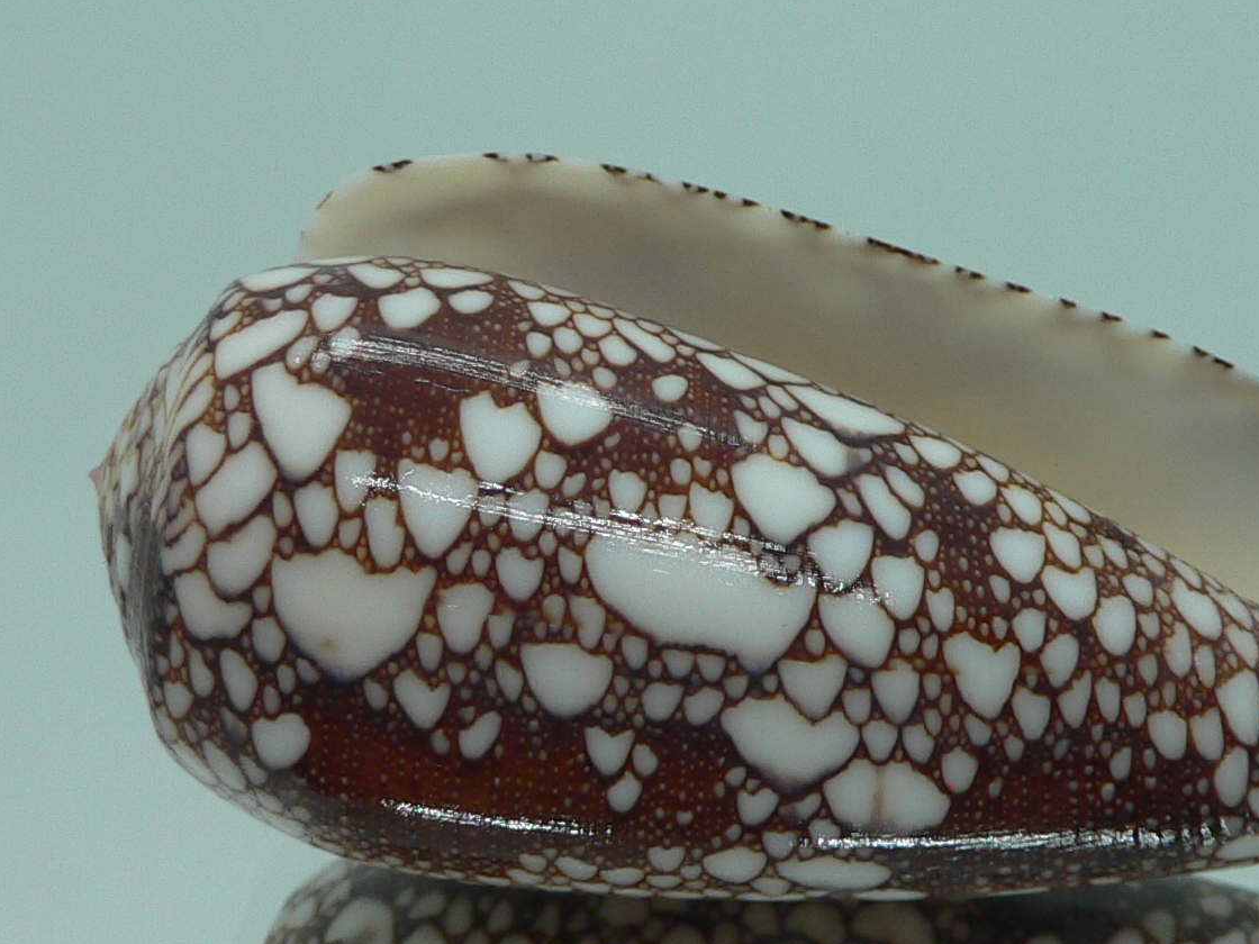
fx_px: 2291
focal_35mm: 63
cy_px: 619
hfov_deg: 30.5
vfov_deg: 23.2
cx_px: 824
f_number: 2.8
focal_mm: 4.6
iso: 80
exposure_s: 1/60
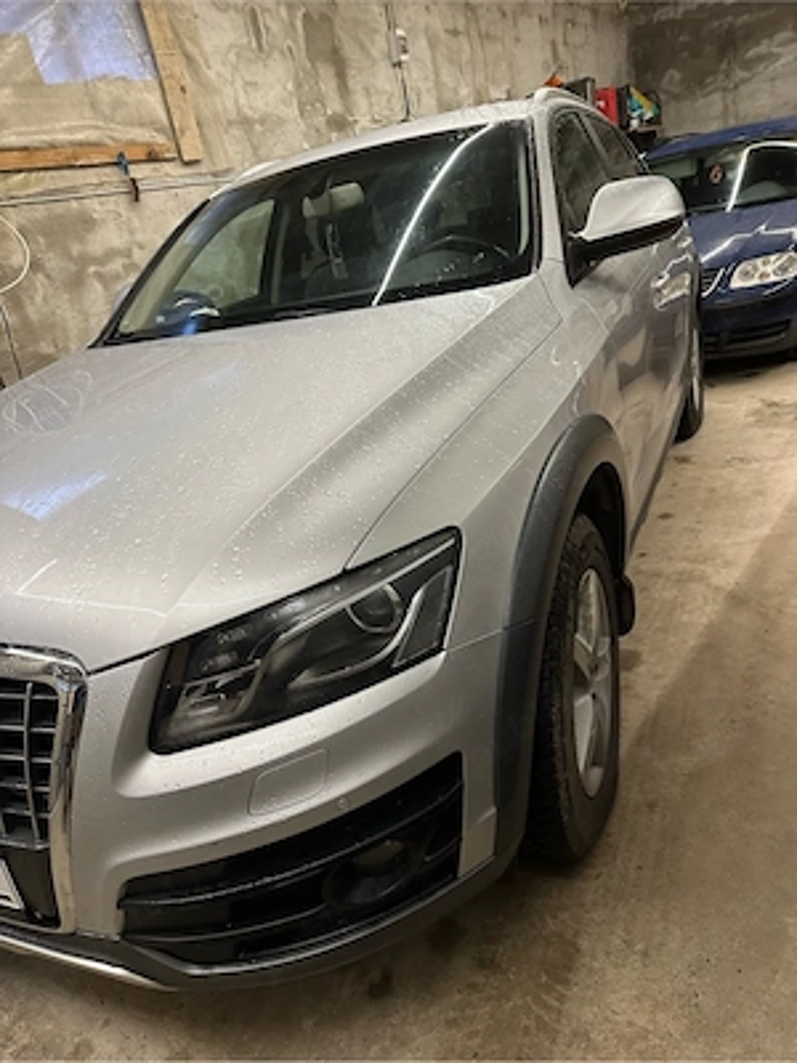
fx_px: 737
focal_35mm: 24
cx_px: 398
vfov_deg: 71.6
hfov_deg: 56.8
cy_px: 532
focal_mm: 6.86
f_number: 1.78
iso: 400
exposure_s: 1/50
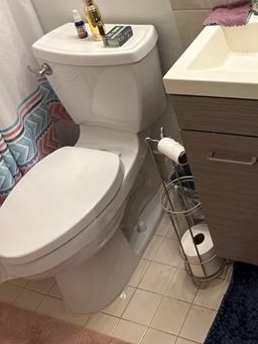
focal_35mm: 45
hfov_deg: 31.1
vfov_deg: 40.2
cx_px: 218
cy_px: 62
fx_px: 447
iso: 64
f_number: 1.6
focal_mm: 5.96
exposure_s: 1/60
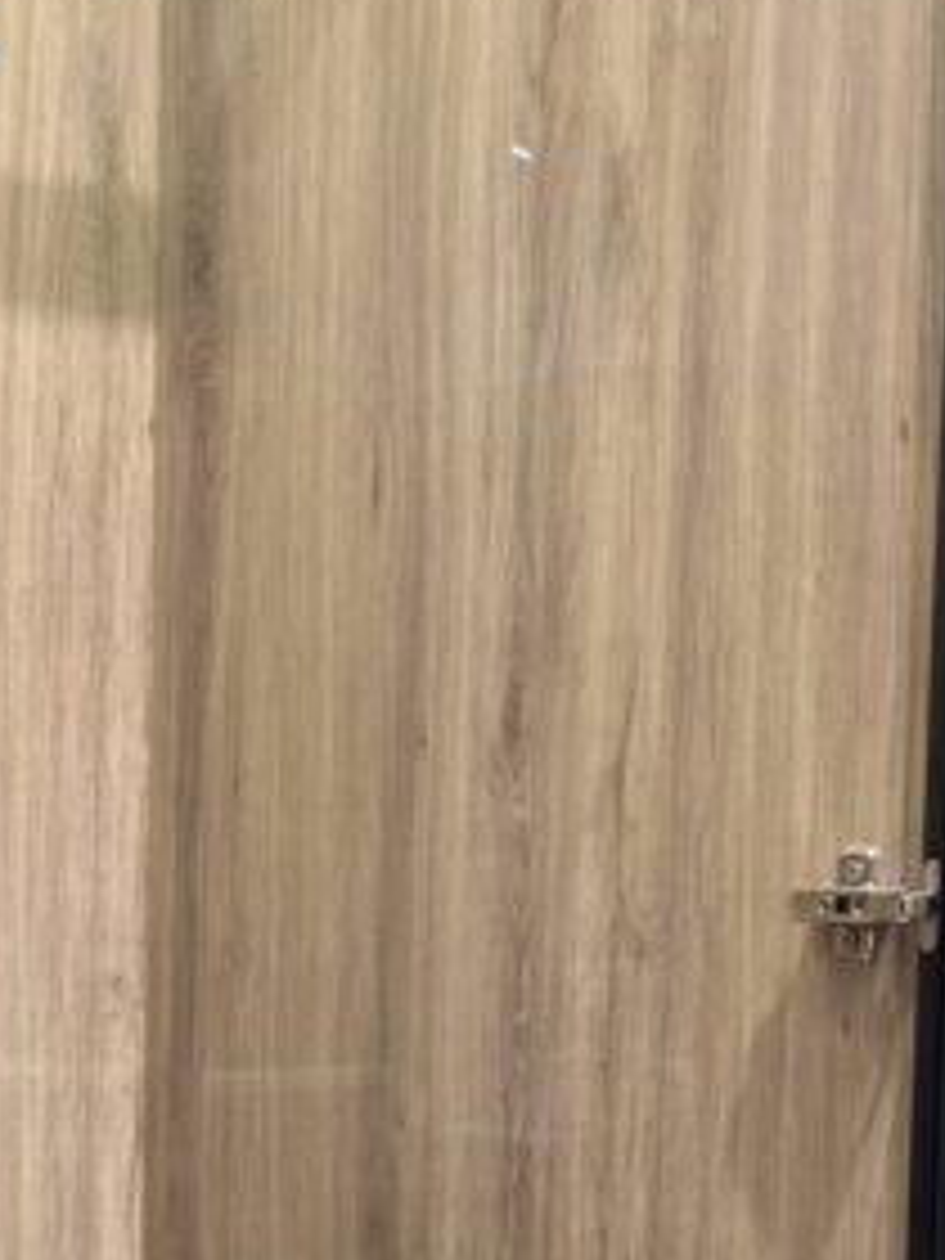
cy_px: 1181
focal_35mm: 99
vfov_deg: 19.4
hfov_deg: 14.8
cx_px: 153
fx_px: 3604
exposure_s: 1/50
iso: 250
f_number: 1.5
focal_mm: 5.7
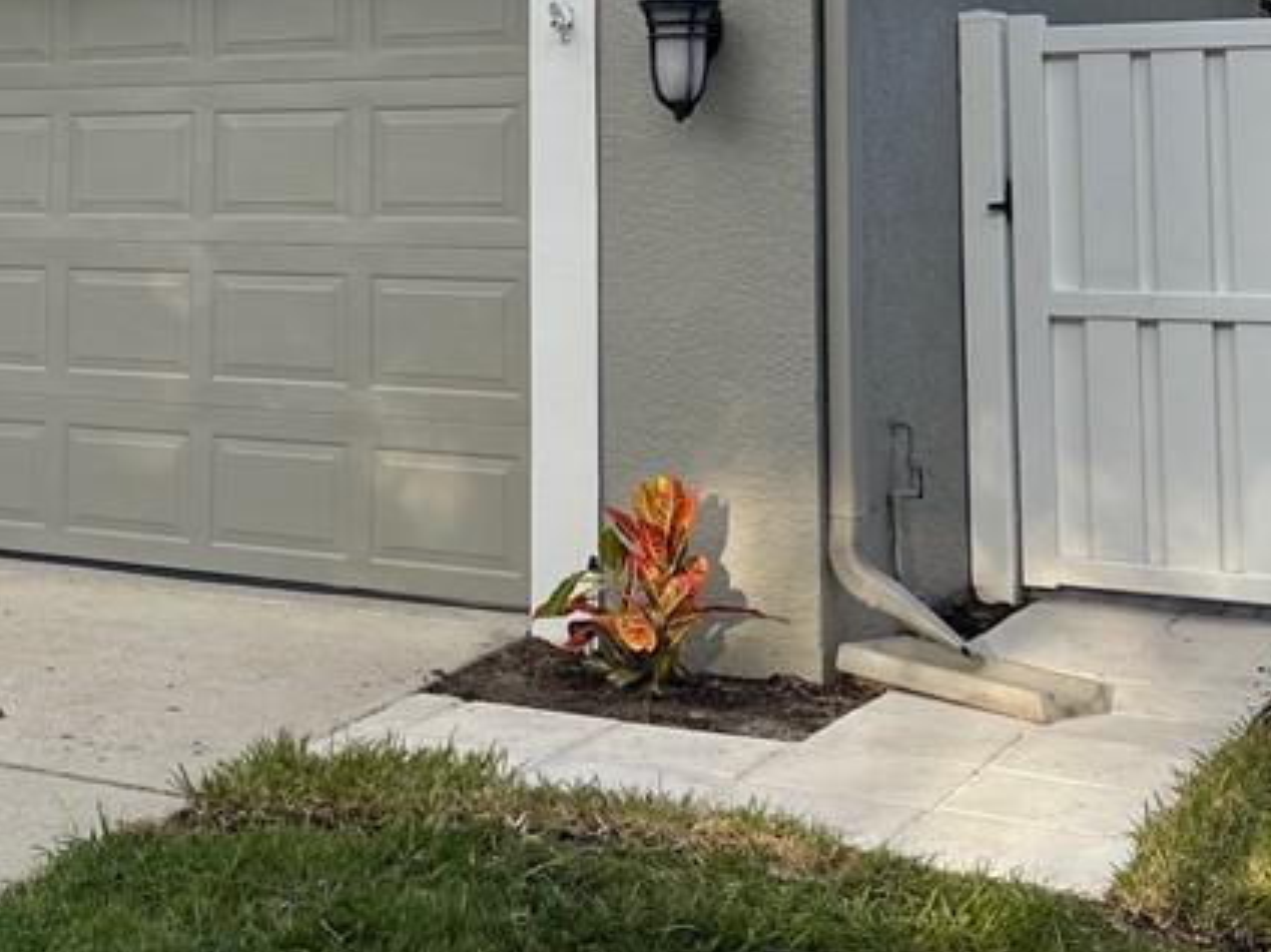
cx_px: 93
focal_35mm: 63
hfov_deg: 29.3
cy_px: 66
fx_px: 2313
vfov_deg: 22.6
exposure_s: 1/1323
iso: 32
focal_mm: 5.1
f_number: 1.6
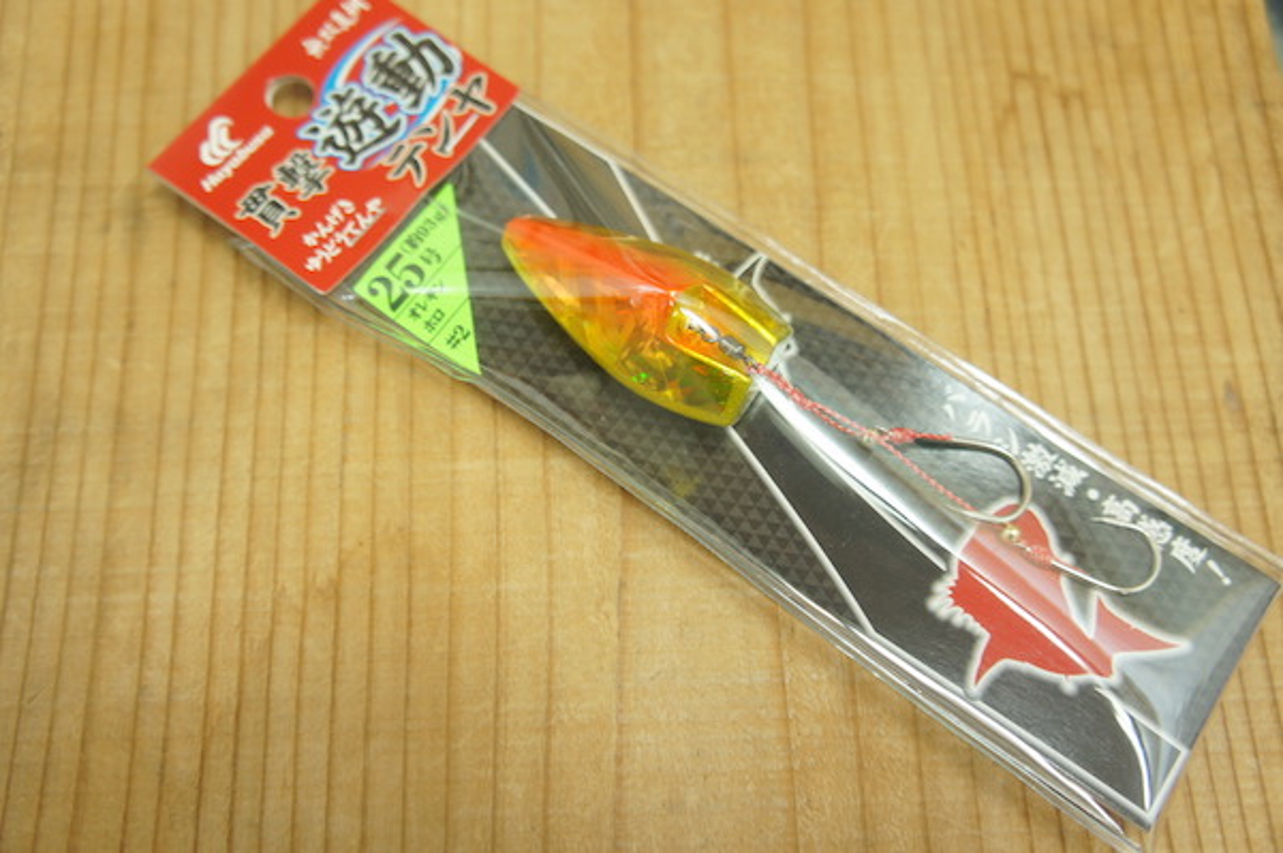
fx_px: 1229
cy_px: 426
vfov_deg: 38.3
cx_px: 642
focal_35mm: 34
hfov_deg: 55.1
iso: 400
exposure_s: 1/13
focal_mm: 23
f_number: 4
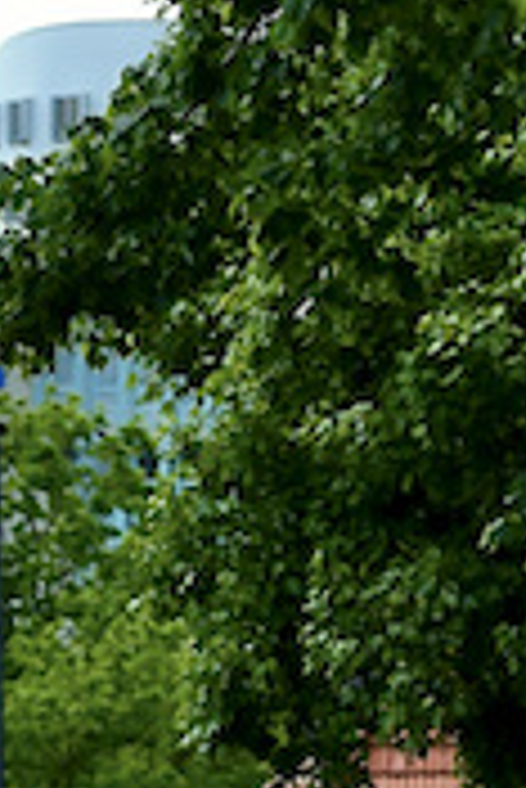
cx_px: -495
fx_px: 7918
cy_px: 1274
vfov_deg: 5.6
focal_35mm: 362
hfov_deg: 3.8
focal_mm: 62
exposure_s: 1/8000
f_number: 3.5
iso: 900
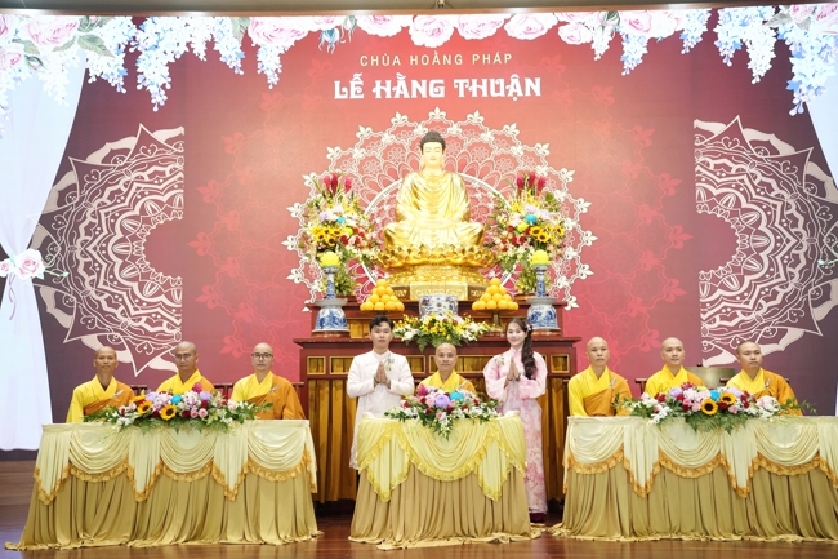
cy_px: 280
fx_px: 1070
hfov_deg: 42.8
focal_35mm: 46
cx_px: 419
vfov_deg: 29.2
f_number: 2.8
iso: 3200
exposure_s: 1/320
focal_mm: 46
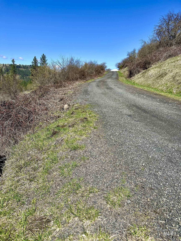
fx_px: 167
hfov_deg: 56.8
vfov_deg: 71.6
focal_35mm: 24
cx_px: 90
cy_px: 120
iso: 80
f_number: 1.78
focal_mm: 6.86
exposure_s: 1/4762
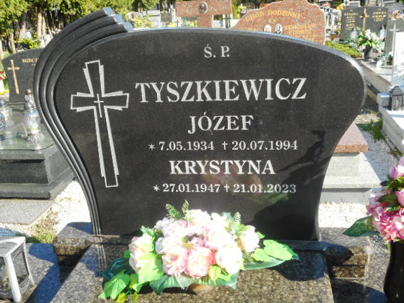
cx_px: 202
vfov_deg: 36.8
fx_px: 455
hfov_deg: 47.9
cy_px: 152
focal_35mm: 39
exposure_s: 1/160
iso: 80
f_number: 4.5
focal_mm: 6.9
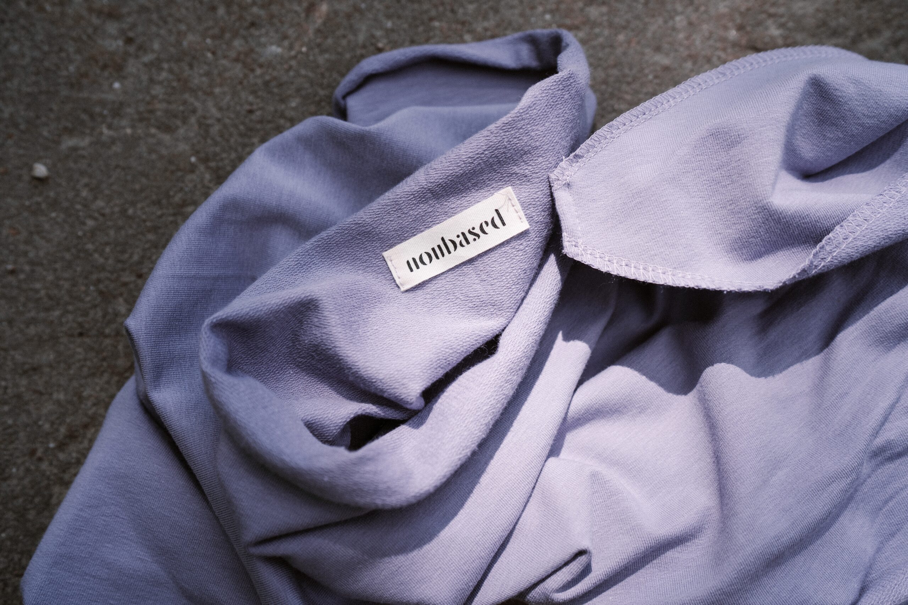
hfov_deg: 54.4
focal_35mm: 35
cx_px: 454
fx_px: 883
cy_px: 302
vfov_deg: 37.8
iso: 160
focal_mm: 35
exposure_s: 1/1000
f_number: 3.5
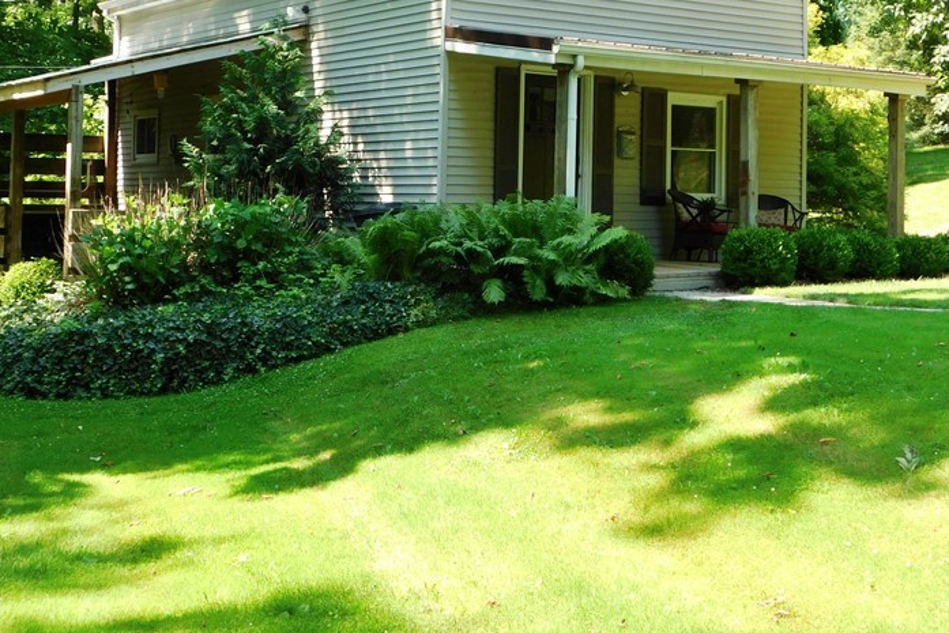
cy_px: 140
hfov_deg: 36.2
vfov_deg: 24.3
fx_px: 1450
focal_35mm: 55
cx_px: 437
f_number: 3.5
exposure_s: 1/125
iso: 125
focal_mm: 6.3
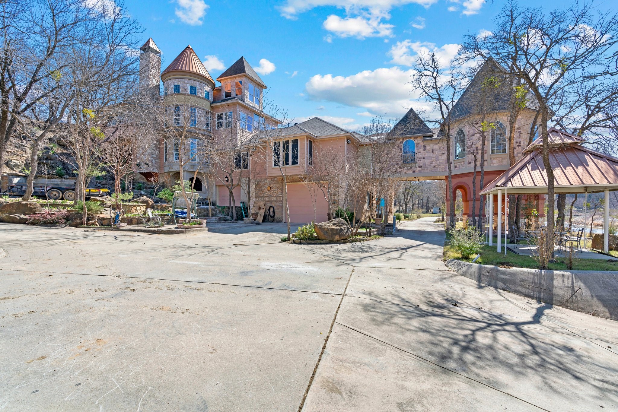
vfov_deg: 73.8
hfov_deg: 96.7
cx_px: 309
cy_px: 206
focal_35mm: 16
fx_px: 275
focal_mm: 16
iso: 250
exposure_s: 1/250
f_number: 9
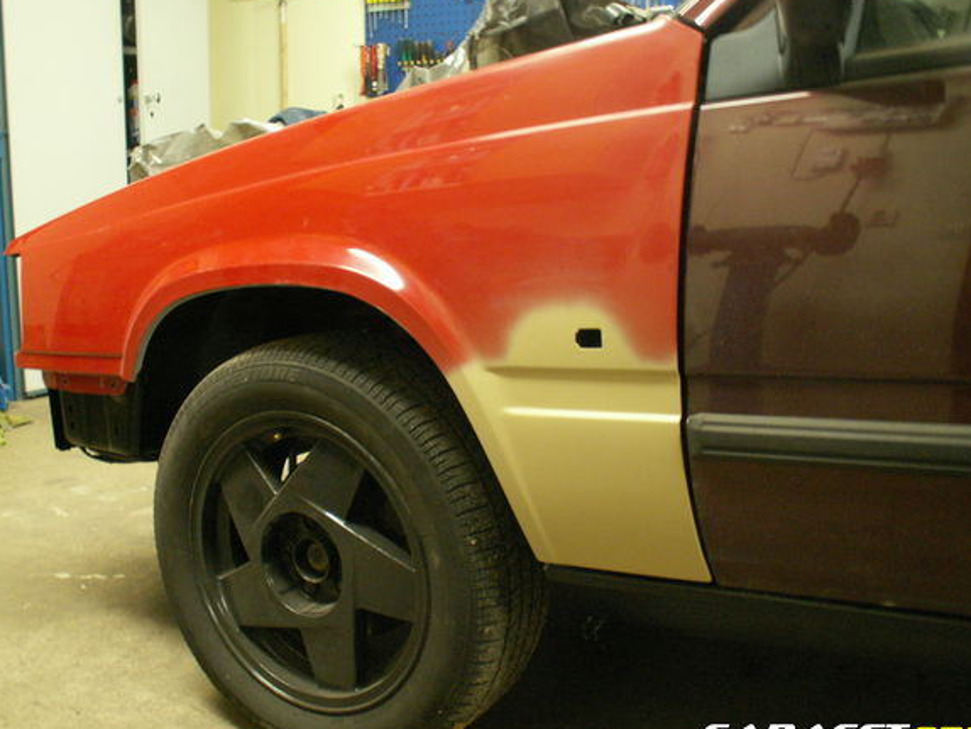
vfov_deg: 36.8
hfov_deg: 47.8
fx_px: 1094
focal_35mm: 39
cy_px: 343
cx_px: 450
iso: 160
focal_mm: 5.86
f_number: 2.8
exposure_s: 1/4
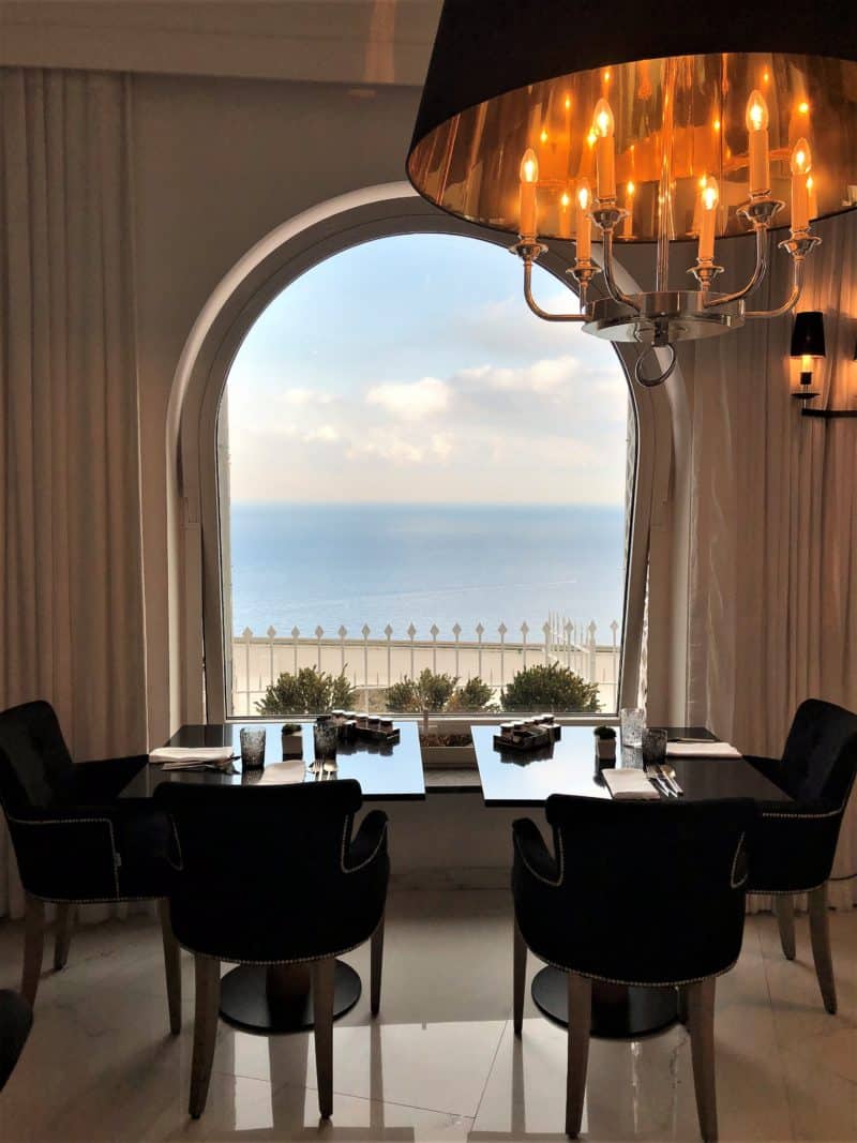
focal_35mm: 28
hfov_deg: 49.7
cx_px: 428
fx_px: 924
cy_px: 572
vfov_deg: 63.4
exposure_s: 1/363
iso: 20
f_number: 1.8
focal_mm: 3.99
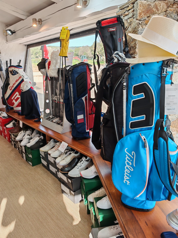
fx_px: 185
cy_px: 119
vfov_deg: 65.3
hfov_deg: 51.4
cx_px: 89
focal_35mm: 27
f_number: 2
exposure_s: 1/100
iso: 50
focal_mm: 6.83
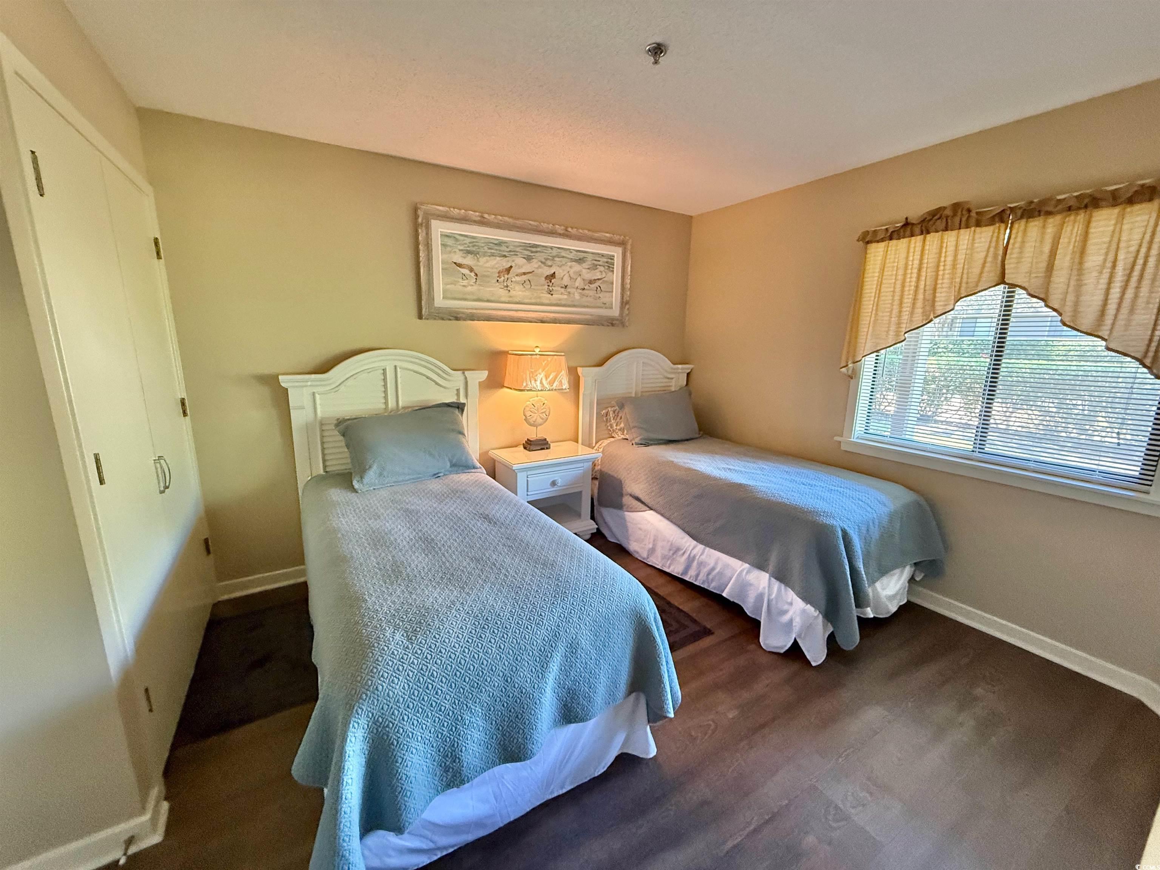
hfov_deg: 102.1
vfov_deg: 85.7
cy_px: 435
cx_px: 580
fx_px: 469
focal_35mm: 14
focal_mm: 2.22
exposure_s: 1/60
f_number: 2.2
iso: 500
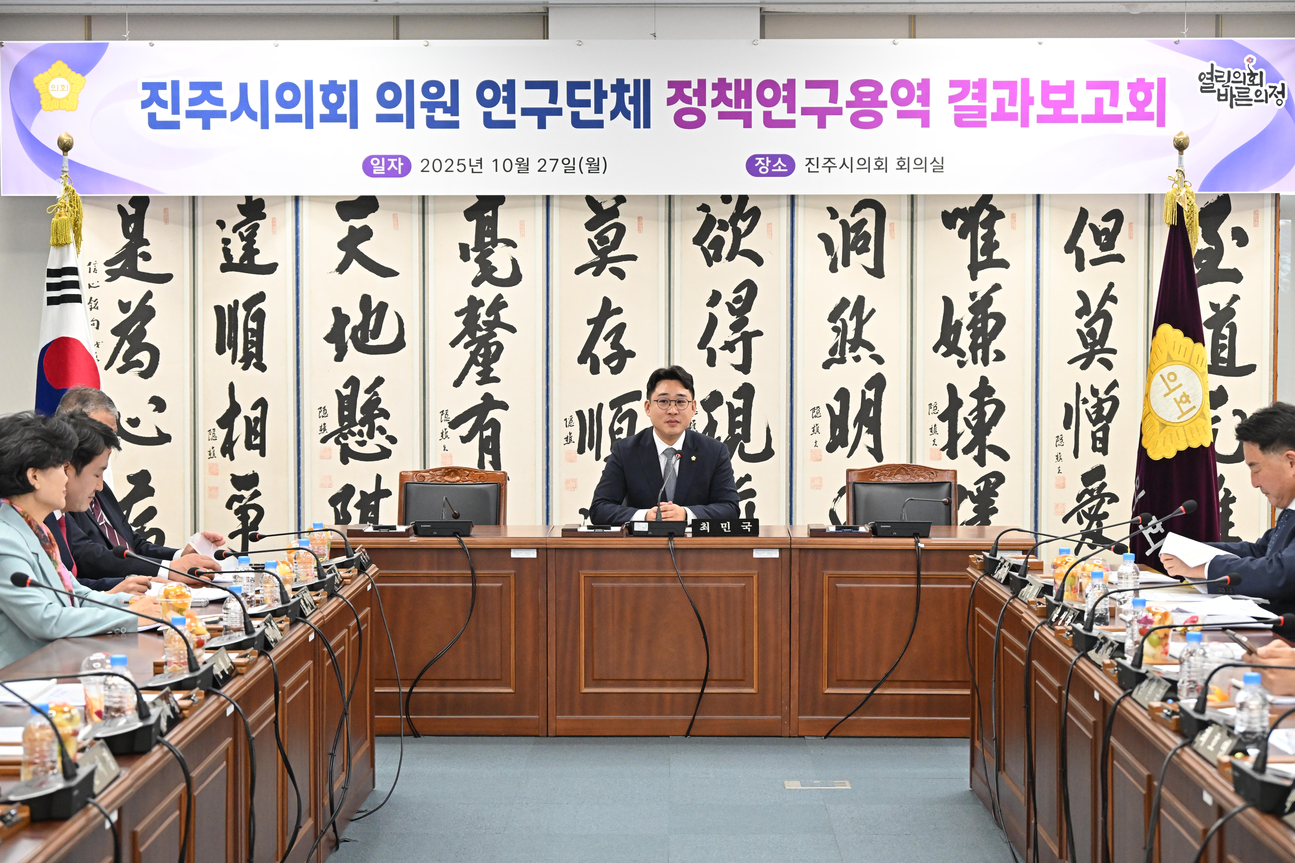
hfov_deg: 28.1
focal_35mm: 72
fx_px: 2590
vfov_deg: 18.9
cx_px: 648
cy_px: 432
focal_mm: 72
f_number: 6.3
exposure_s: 1/250
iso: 4000
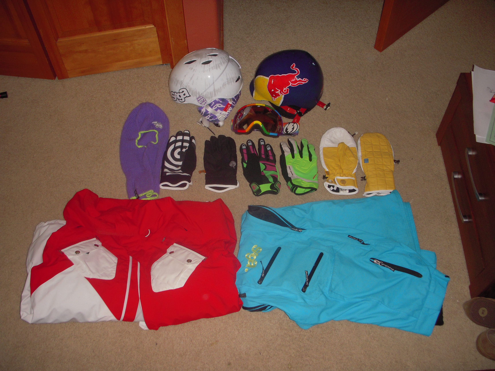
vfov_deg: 37.7
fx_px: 543
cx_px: 248
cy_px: 186
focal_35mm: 38
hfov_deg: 49.0
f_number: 3.3
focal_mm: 6.3
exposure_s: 1/50
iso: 160
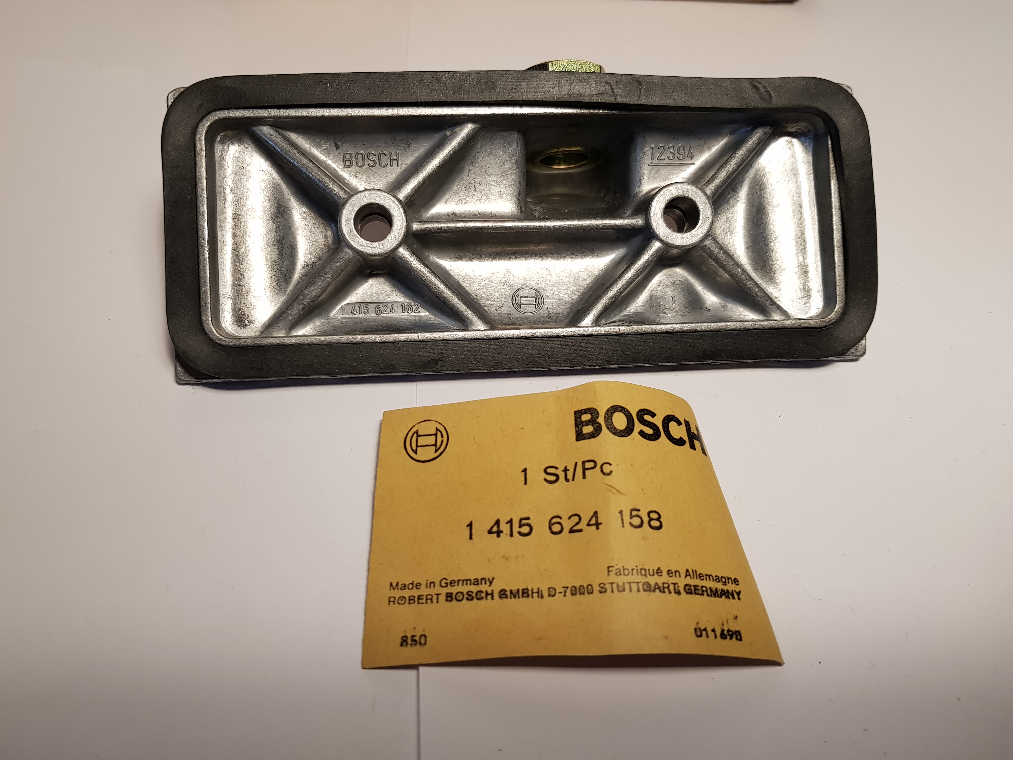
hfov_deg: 67.3
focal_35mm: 26
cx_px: 506
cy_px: 380
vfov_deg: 53.1
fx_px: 761
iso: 64
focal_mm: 4.2
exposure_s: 1/50
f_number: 1.7
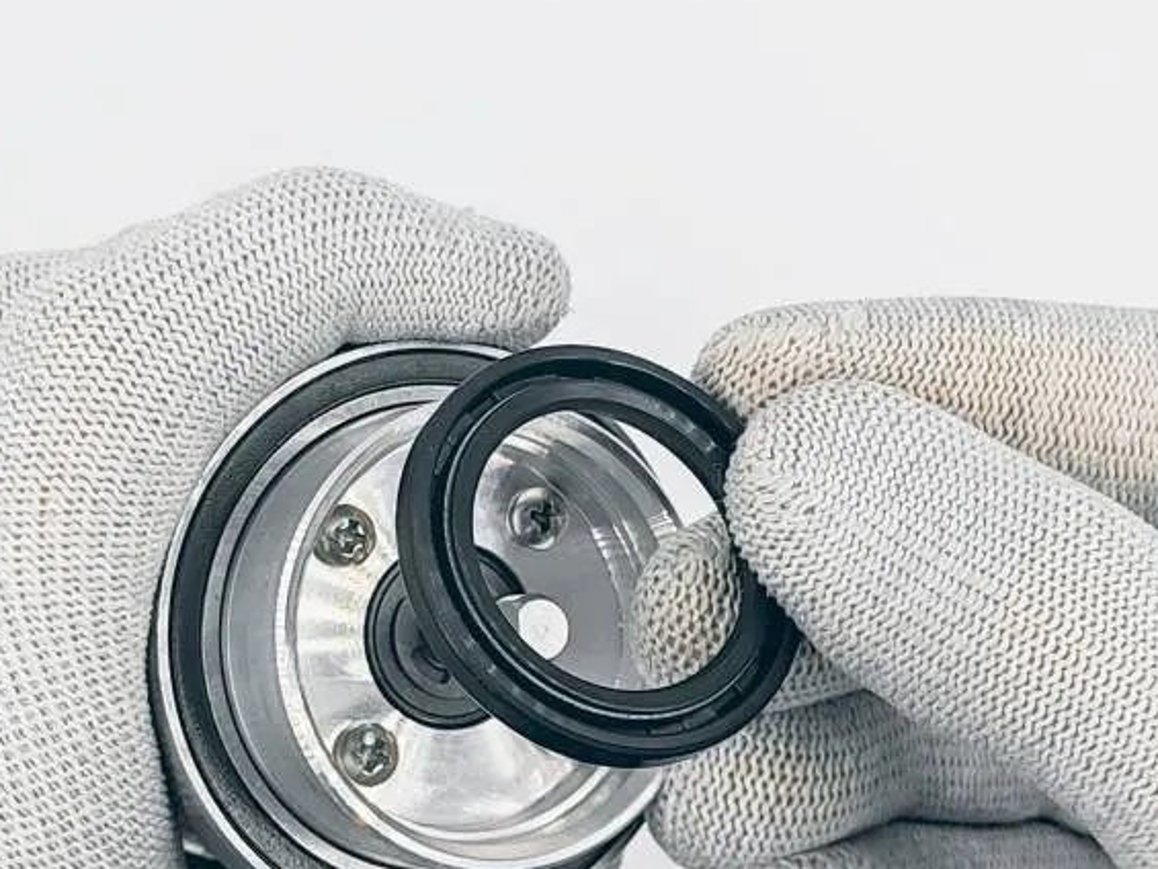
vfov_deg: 31.5
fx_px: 1539
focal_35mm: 46
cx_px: 504
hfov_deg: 41.2
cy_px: 426
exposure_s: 1/158
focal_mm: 4.74
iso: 100
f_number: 1.79
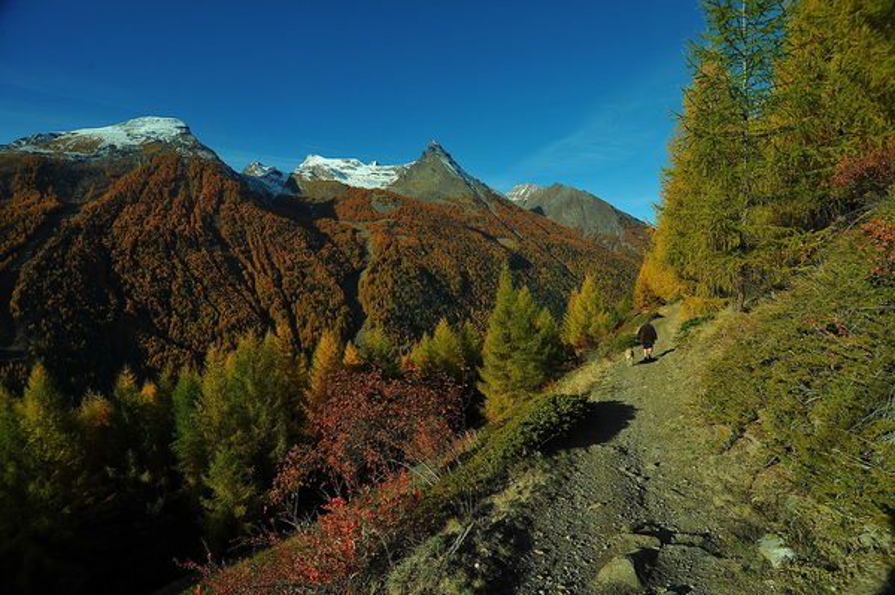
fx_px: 397
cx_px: 448
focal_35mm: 16
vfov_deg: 73.6
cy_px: 298
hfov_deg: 96.8
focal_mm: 16
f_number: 11
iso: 200
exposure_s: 1/500
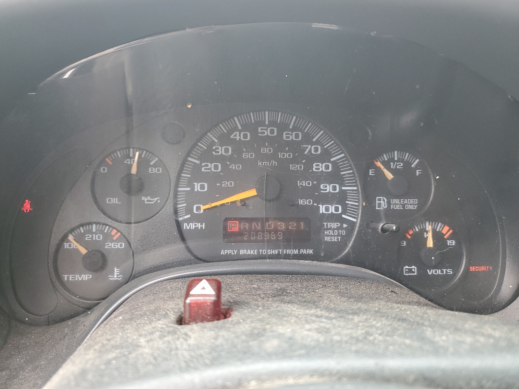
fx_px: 390
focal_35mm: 26
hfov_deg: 67.3
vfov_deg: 53.1
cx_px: 260
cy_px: 194
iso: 87
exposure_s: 1/120
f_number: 1.5
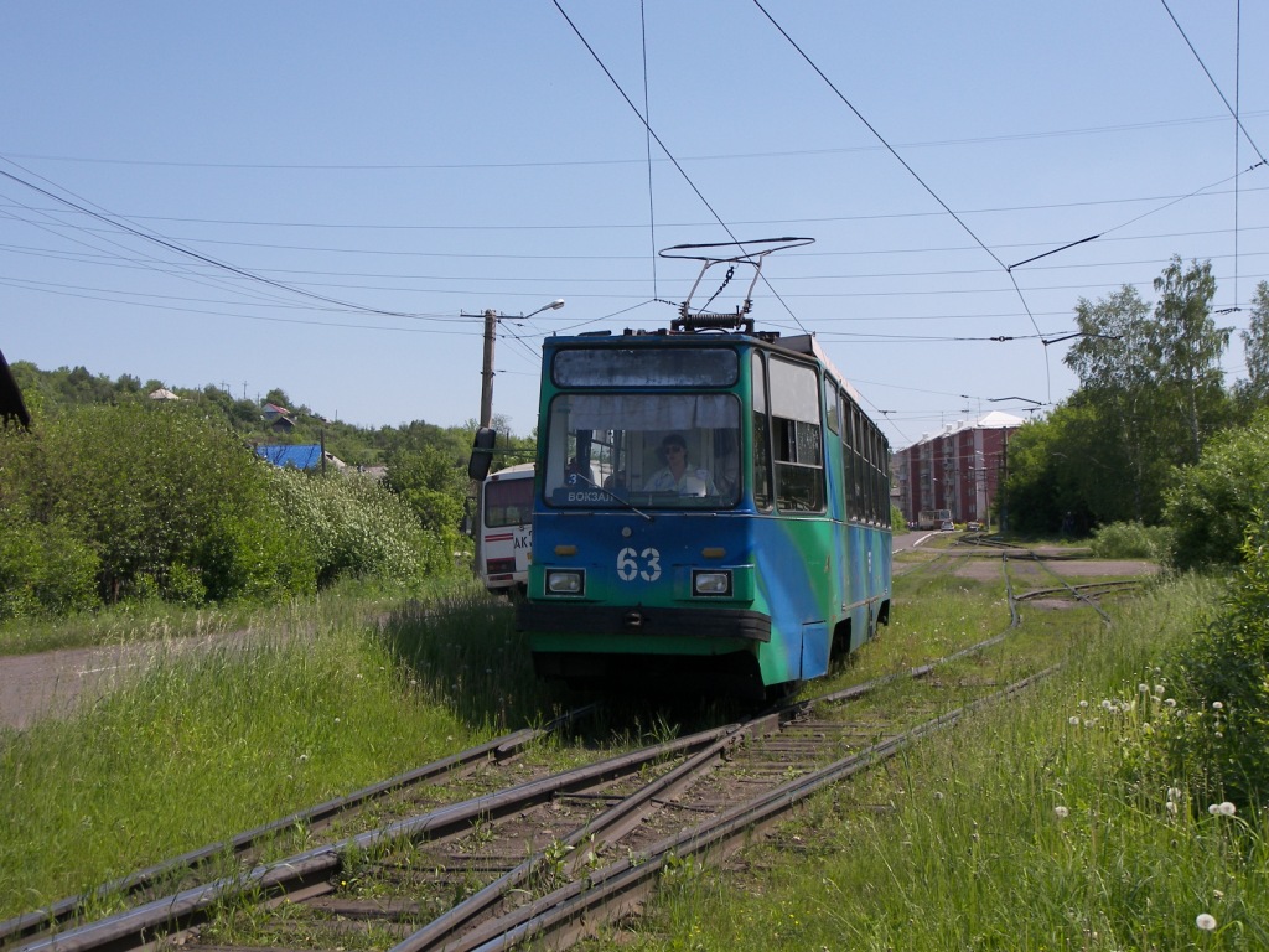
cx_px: 634
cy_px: 476
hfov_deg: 36.8
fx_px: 1906
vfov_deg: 28.0
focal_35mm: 52
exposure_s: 1/640
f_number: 3.6
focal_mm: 10.8
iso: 50
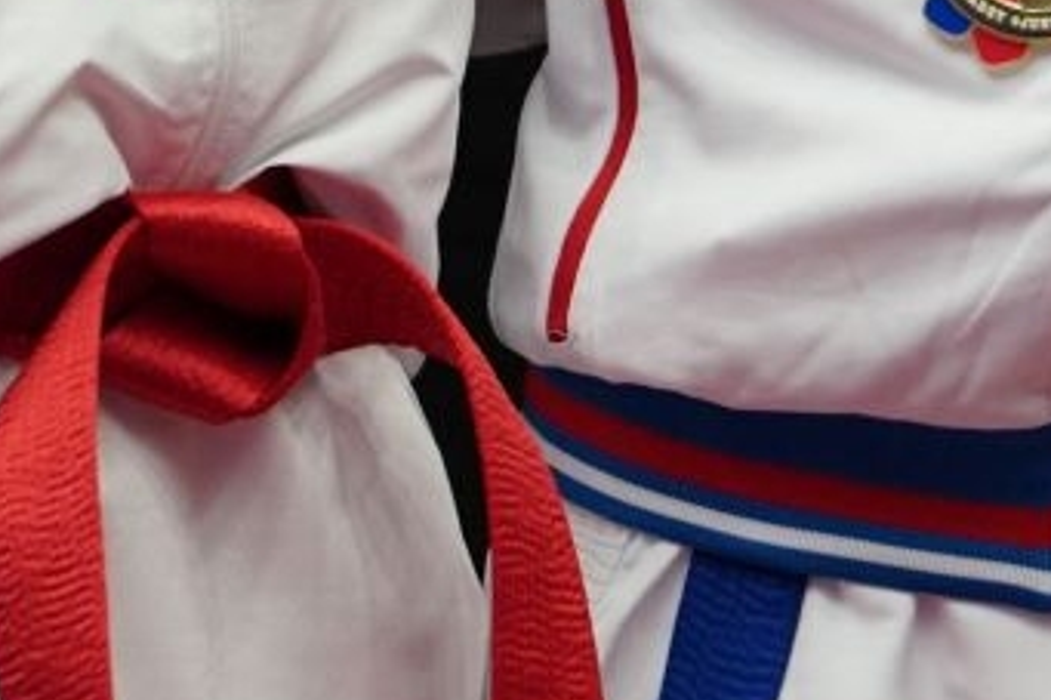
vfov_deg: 1.3
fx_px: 30813
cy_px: -512
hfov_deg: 2.0
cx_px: 1572
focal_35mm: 1056
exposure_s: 1/500
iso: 1000
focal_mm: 200
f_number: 2.8
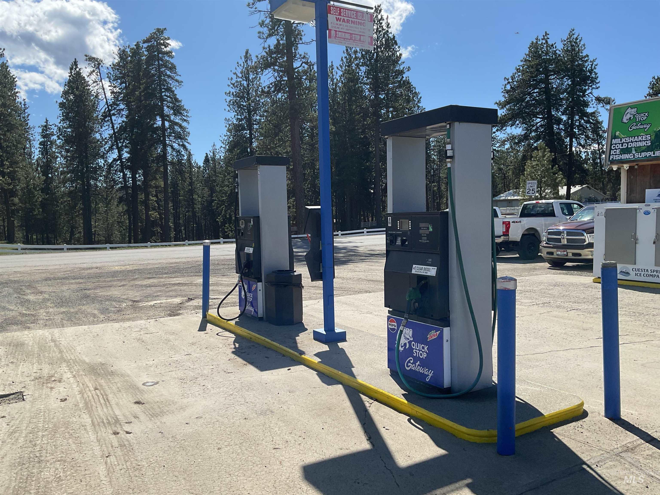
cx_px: 330
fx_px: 553
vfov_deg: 48.2
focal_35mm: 29
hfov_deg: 61.7
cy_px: 248
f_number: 1.8
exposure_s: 1/1848
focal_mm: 3
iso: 16
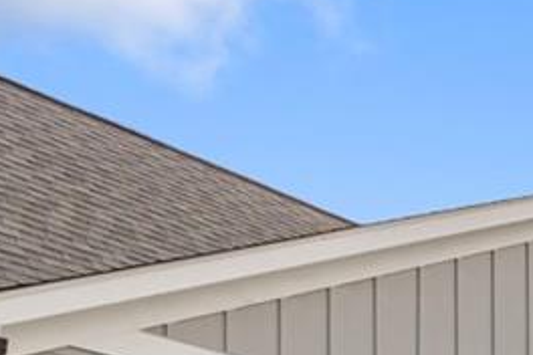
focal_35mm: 62
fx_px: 918
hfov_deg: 24.9
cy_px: 662
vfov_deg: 17.3
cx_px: 797
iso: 1250
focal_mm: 16
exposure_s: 1/1600
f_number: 5.6
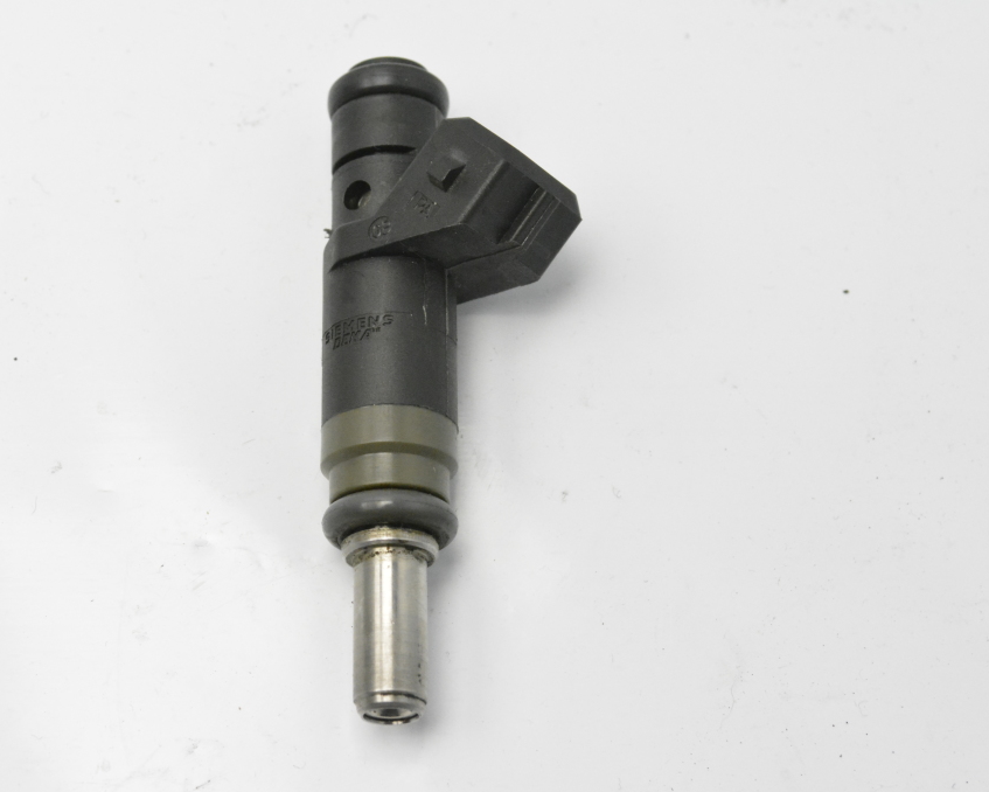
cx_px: 405
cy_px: 397
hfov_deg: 20.4
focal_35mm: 94
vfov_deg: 16.4
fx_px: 2739
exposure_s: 1/500
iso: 6400
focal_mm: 55
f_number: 11
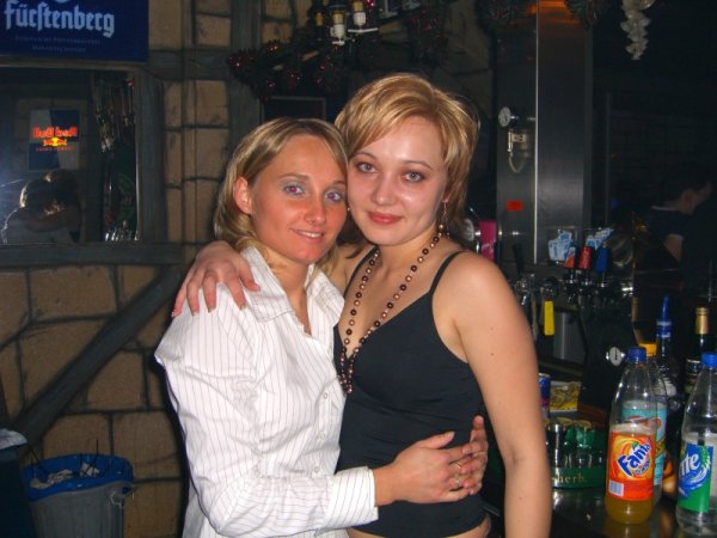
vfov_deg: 37.7
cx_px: 358
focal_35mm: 38
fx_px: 787
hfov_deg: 49.0
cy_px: 269
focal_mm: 7.9
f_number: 2.8
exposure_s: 1/60
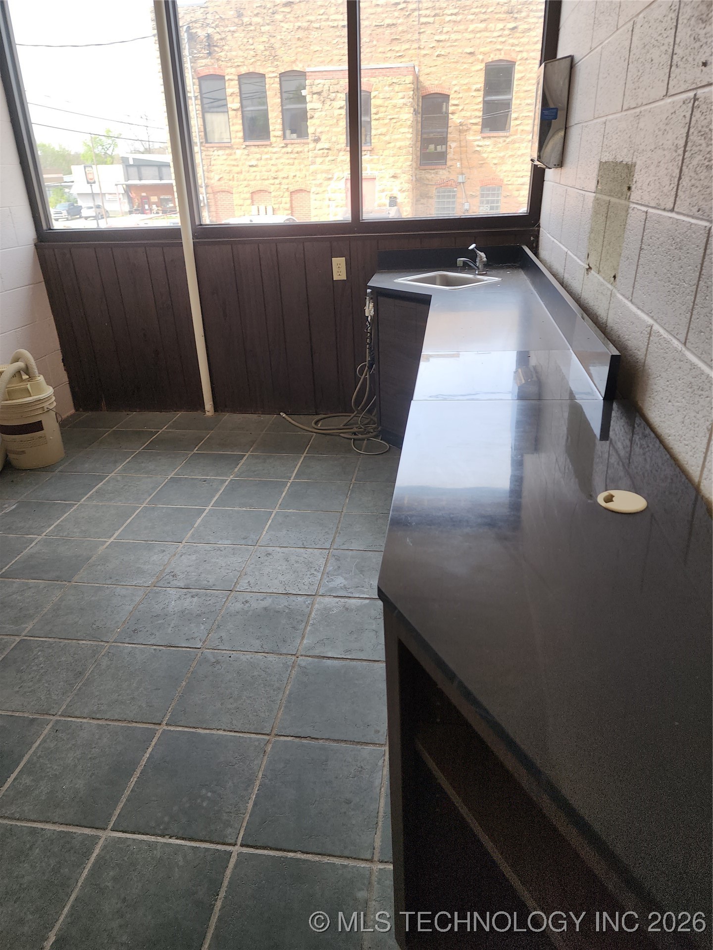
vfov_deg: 73.9
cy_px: 475
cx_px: 356
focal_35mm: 23
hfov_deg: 58.9
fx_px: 632
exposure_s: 1/120
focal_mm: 6.4
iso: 20
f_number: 1.8
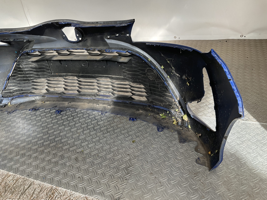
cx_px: 134
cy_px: 100
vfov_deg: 48.2
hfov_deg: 61.7
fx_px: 224
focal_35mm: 29
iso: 16
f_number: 1.8
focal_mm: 3
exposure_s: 1/168
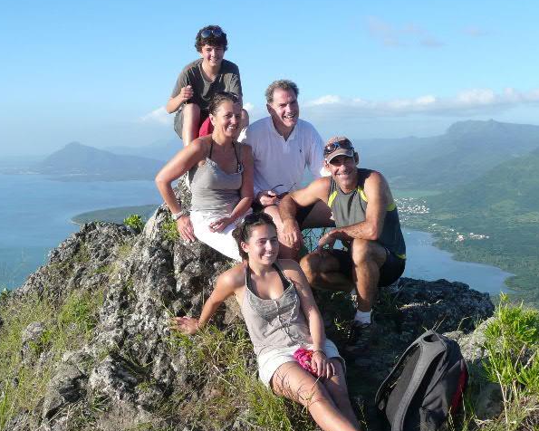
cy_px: 215
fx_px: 670
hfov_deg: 43.8
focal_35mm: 42
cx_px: 283
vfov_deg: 35.7
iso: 100
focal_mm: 5.2
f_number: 3.5
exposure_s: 1/640
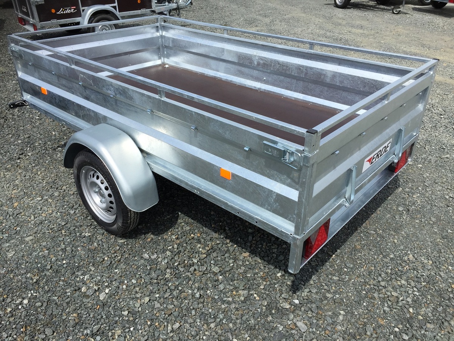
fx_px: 380
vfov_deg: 48.2
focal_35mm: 29
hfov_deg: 61.7
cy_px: 170
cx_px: 227
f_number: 2.2
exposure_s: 1/2326
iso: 32
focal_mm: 4.15
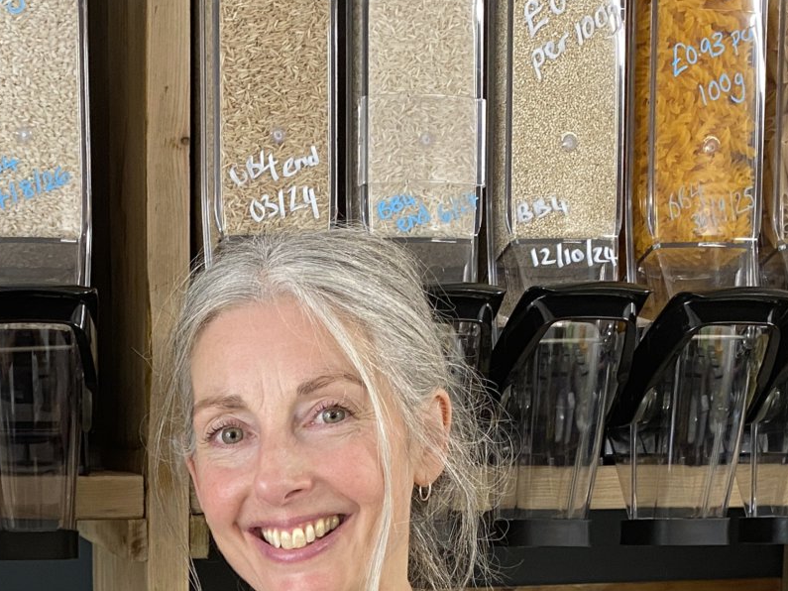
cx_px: 175
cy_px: 719
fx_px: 1525
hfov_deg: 28.4
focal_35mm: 67
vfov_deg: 20.4
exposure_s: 1/50
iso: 100
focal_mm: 4.25
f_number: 1.8
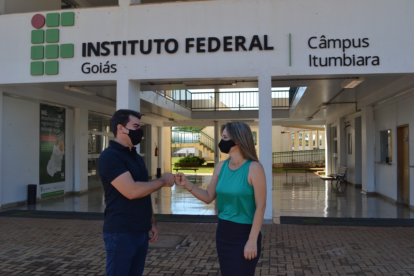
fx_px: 379
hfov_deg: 57.2
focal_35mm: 33
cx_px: 207
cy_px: 138
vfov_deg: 39.9
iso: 100
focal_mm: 22
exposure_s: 1/160
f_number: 6.3
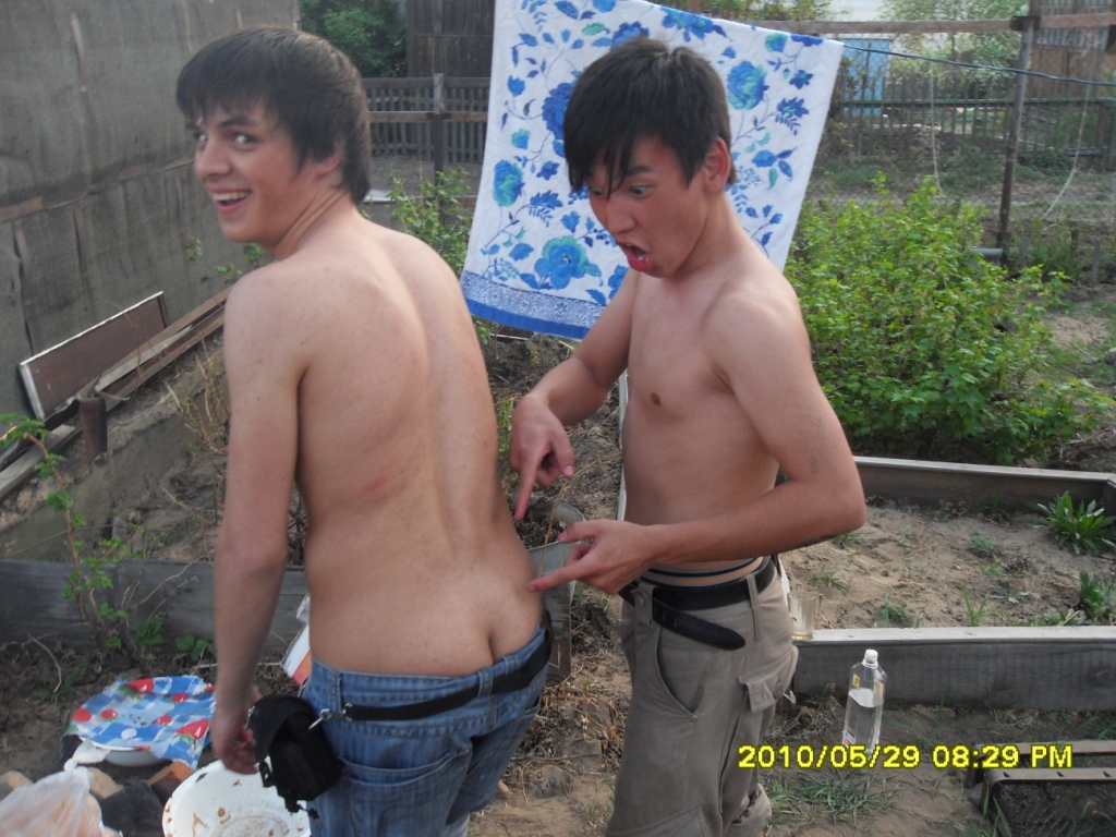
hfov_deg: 52.6
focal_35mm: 35
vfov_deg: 40.7
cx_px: 558
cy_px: 418
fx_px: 1128
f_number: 3.5
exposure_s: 1/45
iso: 120
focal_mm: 6.3
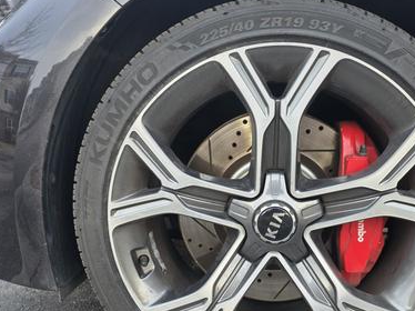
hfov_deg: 58.1
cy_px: 203
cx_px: 237
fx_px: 371
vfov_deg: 44.8
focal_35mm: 31
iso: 100
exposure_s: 1/180
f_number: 1.7
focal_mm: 6.3
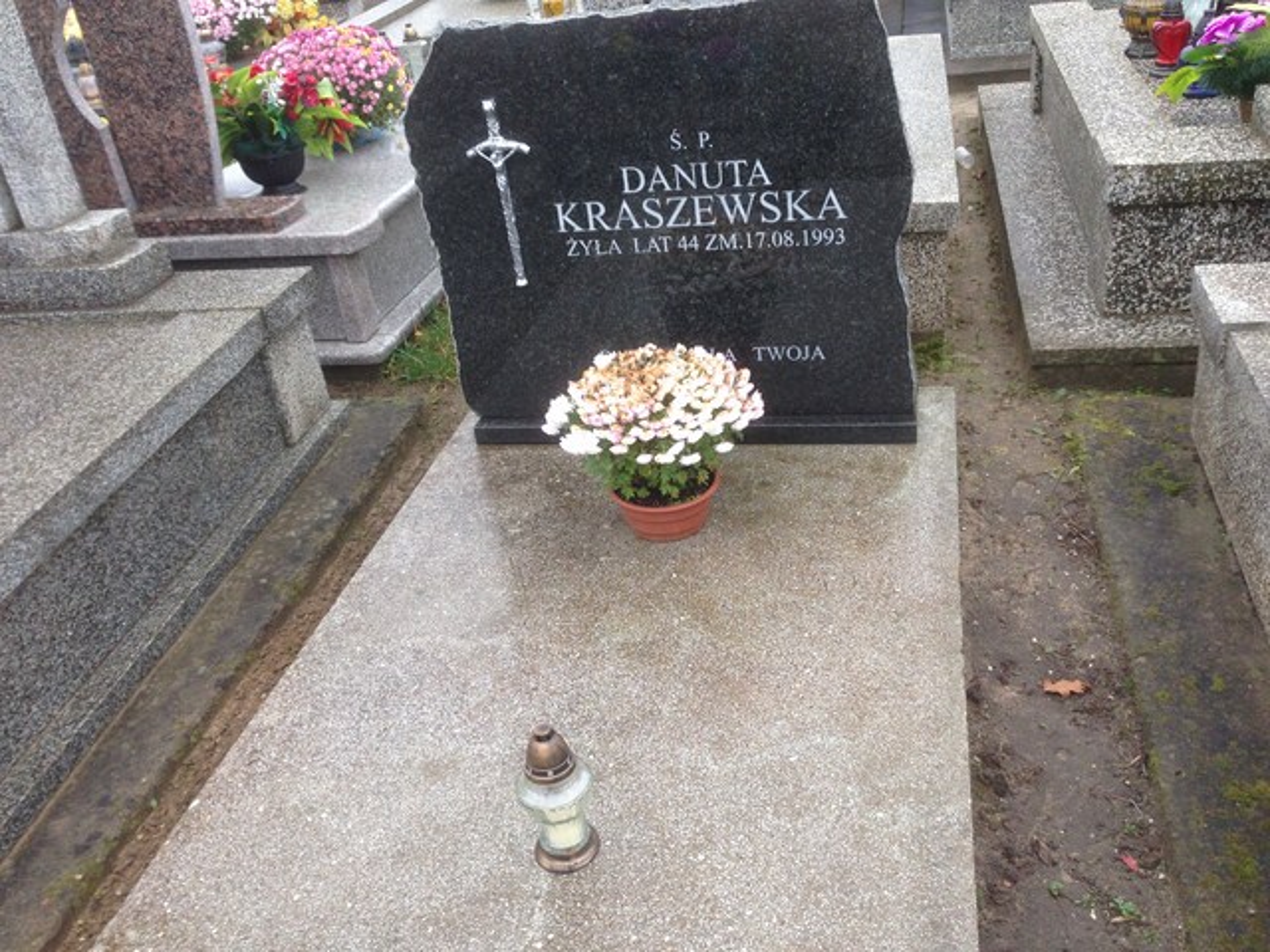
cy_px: 476
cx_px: 635
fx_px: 1211
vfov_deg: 42.9
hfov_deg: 55.4
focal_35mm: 33
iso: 80
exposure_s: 1/120
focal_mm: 4.12
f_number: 2.4
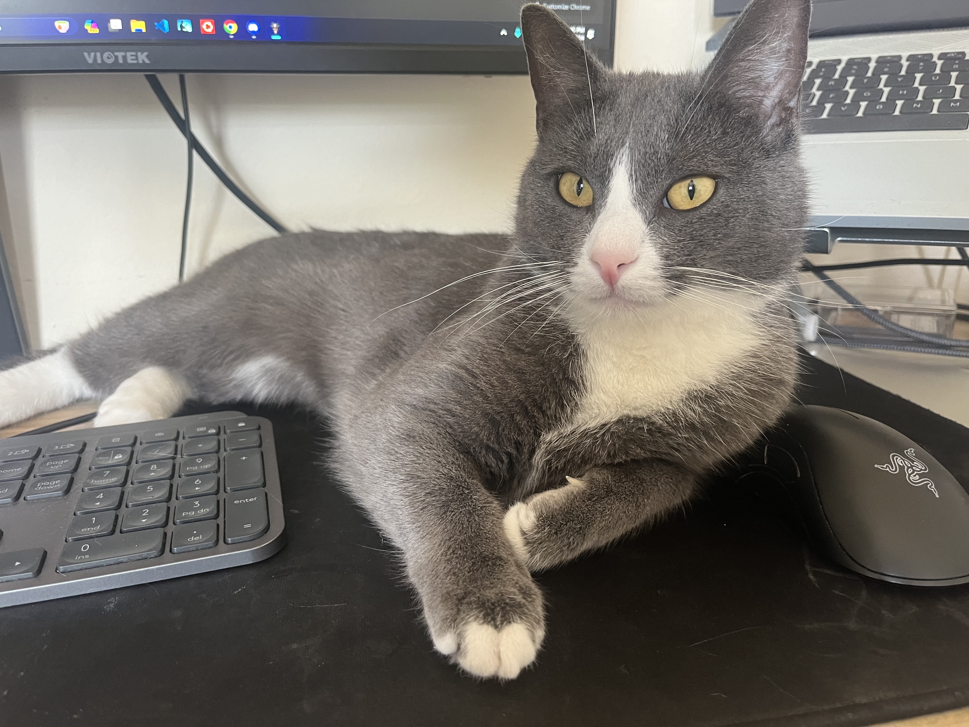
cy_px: 364
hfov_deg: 67.3
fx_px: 728
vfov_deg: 53.1
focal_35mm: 26
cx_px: 484
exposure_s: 1/60
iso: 250
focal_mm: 5.1
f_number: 1.6
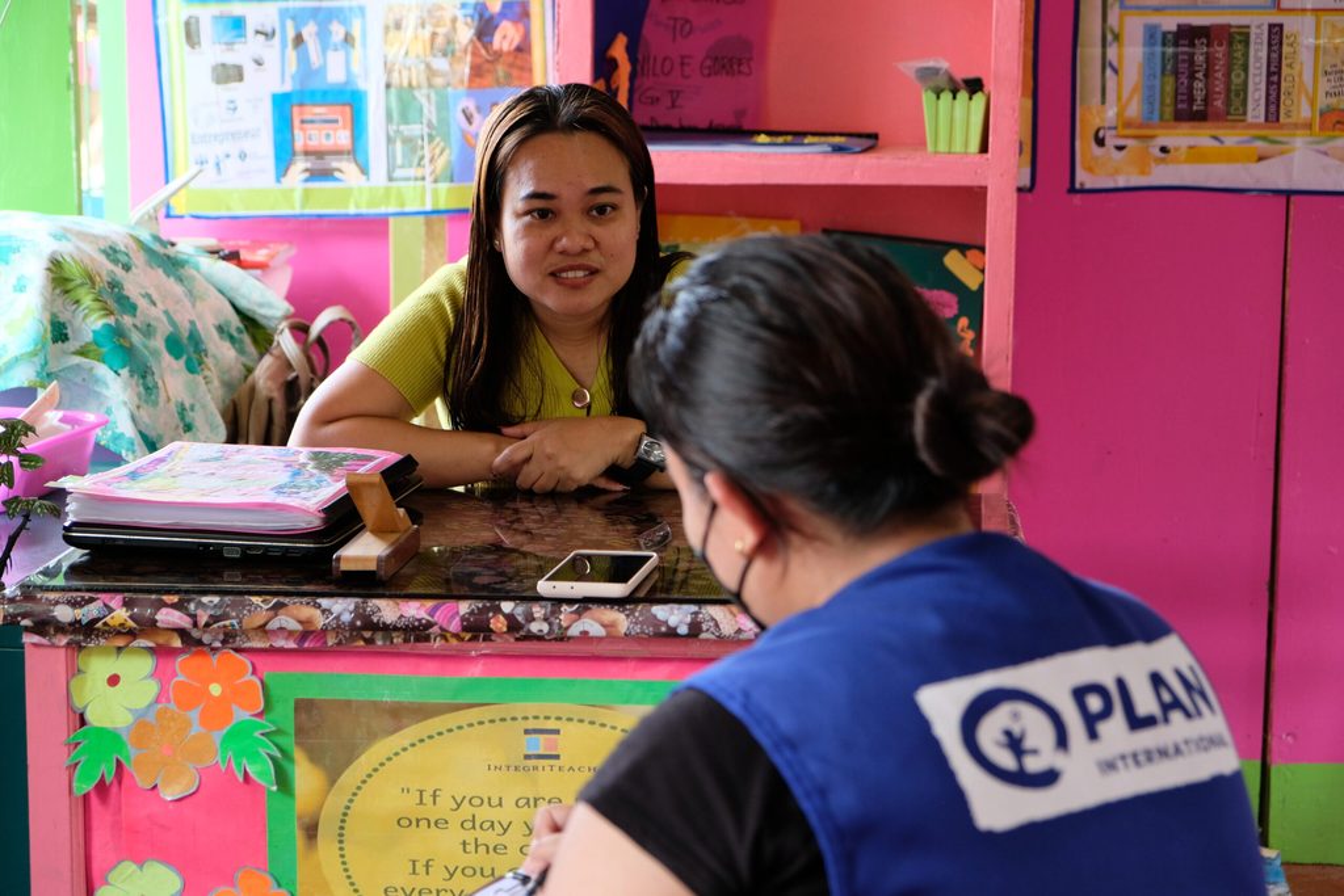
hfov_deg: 26.6
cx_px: 672
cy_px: 448
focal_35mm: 76
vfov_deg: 18.0
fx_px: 2838
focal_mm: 50.5
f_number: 4
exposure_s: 1/40
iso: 800
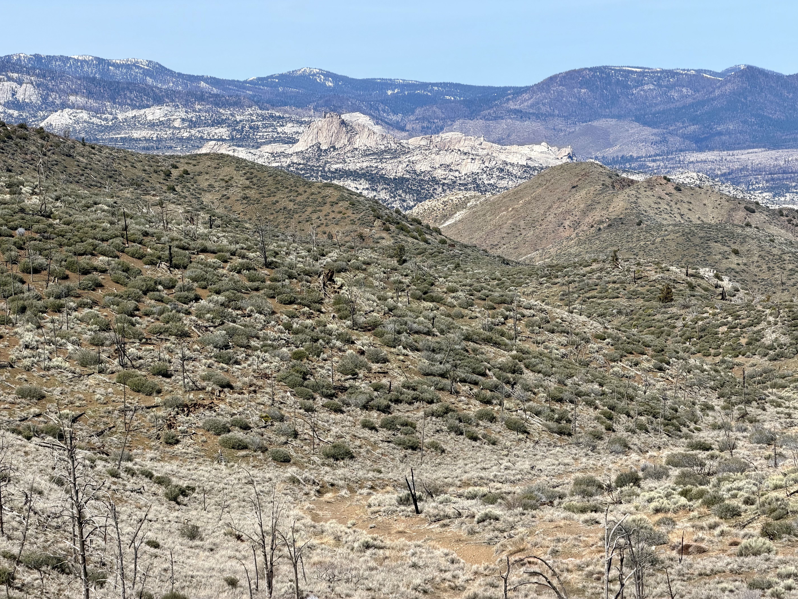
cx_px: 401
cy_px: 297
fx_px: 2328
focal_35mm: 101
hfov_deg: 19.4
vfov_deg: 14.6
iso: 25
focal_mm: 16.89
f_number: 2.8
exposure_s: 1/638
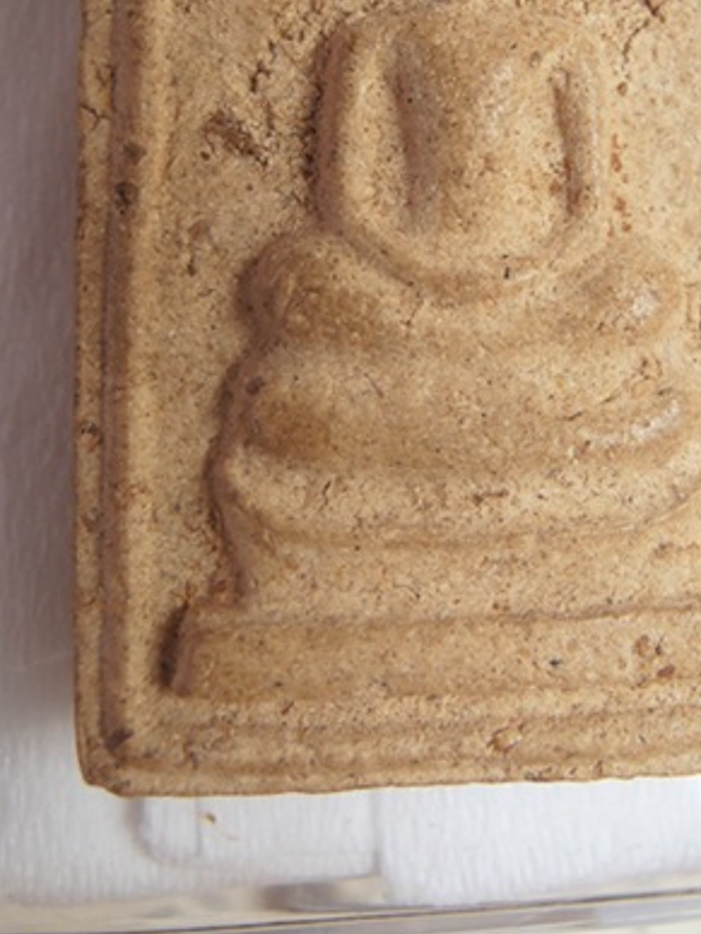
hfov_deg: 28.5
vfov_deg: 36.5
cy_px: 214
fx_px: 1377
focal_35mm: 51
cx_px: 407
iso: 80
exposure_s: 1/60
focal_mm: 5.93
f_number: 3.6
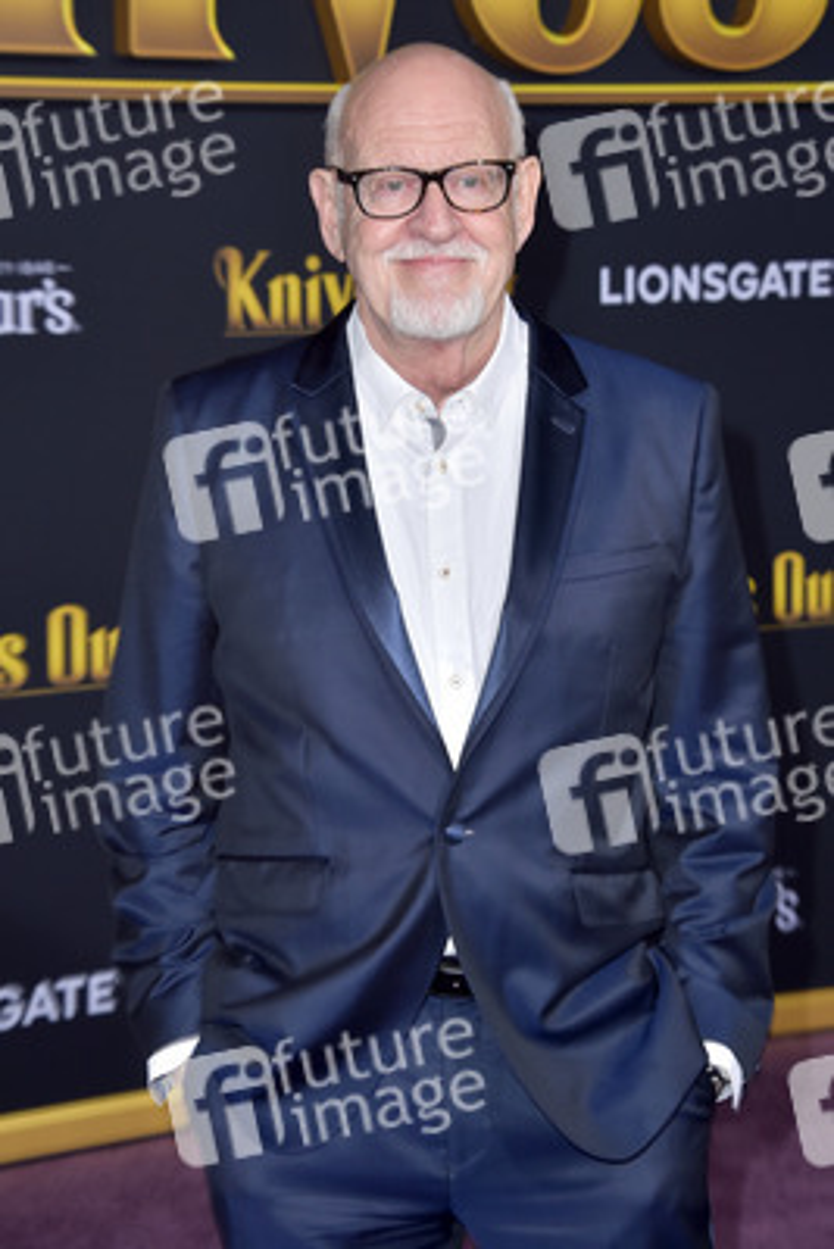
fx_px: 3402
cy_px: 624
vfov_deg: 20.8
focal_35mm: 98
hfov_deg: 14.0
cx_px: 417
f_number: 7.1
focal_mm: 98
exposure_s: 1/250
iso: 500
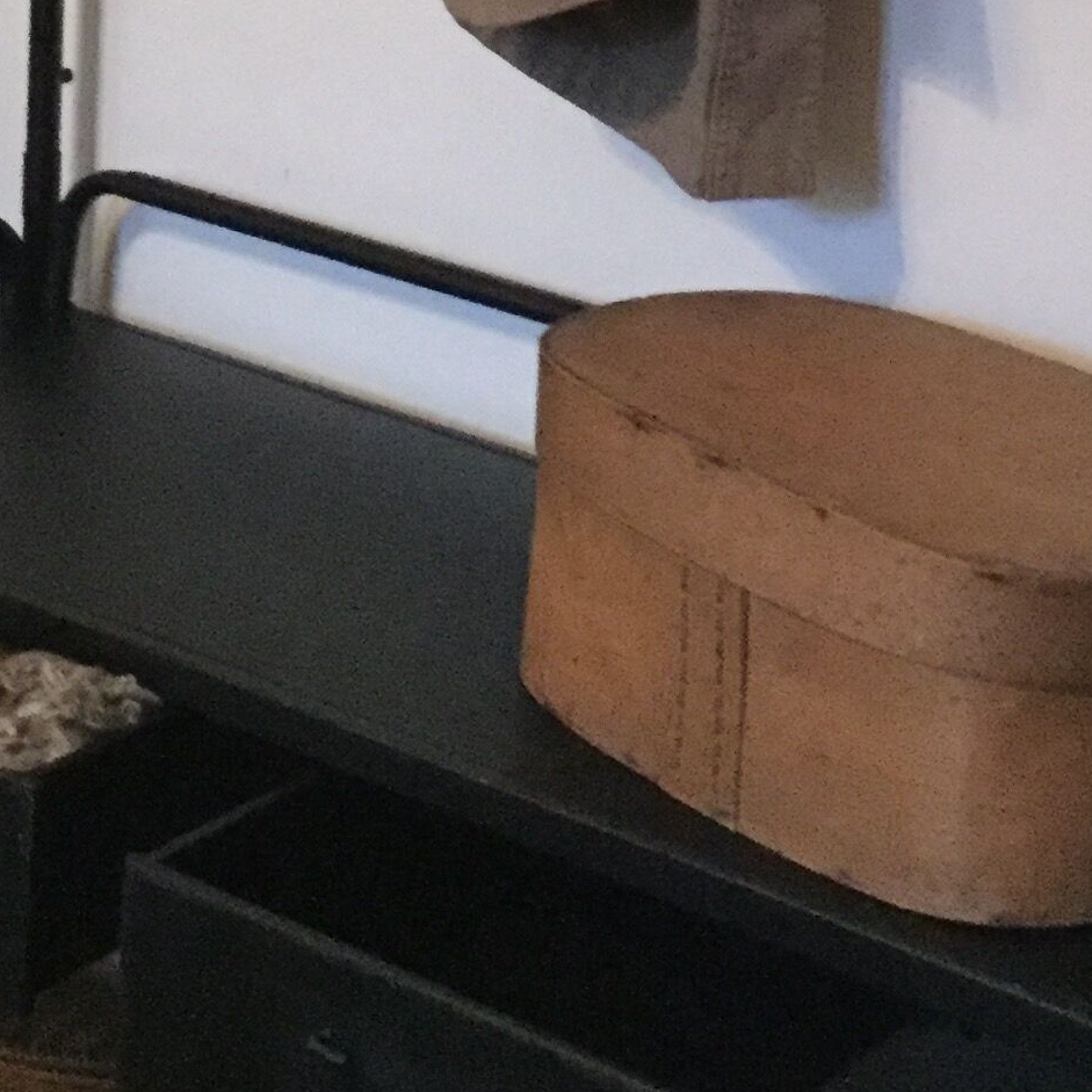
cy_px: -238
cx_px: 719
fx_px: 3391
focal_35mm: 95
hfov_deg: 18.3
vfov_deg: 17.4
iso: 400
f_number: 2.4
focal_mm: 3.3
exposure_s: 1/17
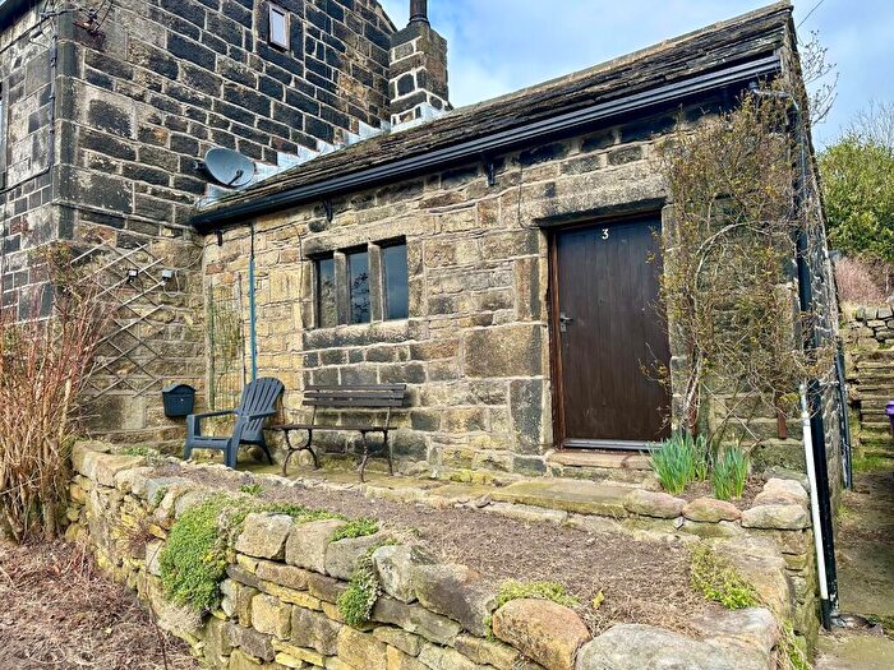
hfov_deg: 71.6
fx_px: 620
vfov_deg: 56.8
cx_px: 447
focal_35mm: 24
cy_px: 335
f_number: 1.78
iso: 80
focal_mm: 6.86
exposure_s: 1/1119
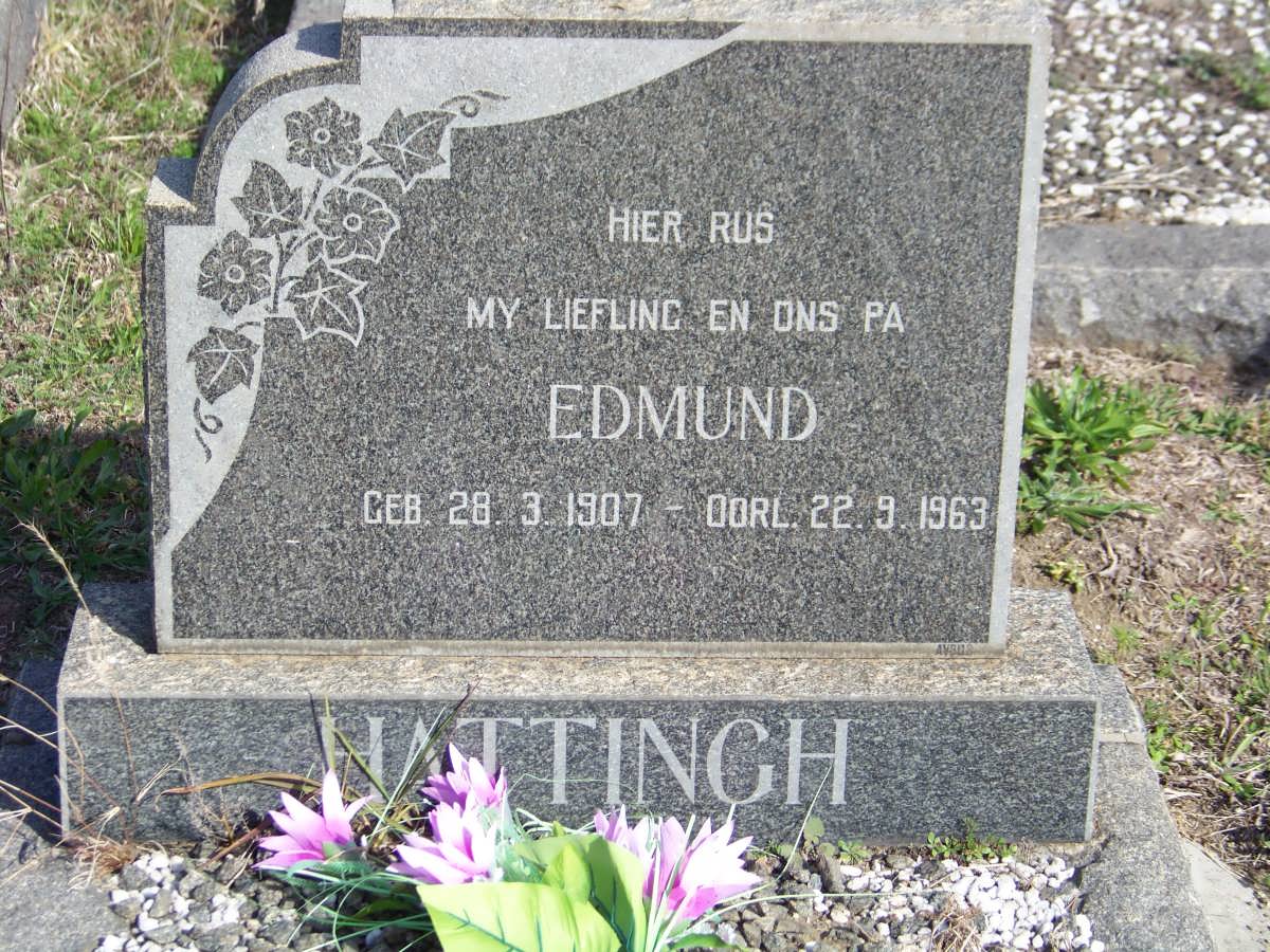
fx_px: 3522
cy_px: 476
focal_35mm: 96
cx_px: 635
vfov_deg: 15.4
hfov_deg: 20.4
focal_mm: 16.2
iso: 64
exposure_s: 1/500
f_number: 3.2
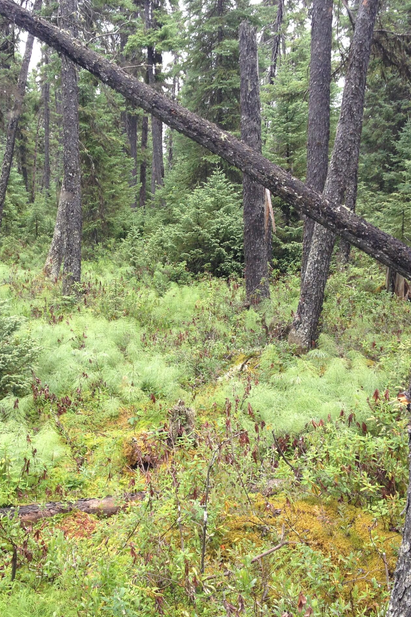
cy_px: 307
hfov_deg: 27.3
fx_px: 839
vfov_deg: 40.3
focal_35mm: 49
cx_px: 120
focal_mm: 4.28
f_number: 2.4
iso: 50
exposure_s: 1/120
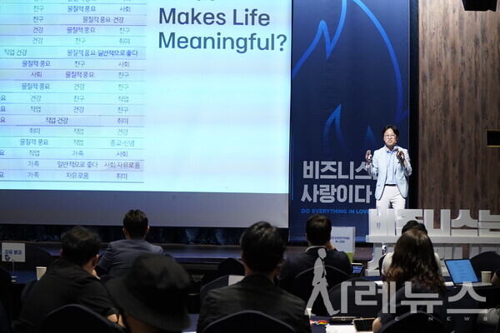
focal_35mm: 82
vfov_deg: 16.7
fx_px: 1139
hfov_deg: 24.8
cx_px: 250
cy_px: 166
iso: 2000
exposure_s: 1/125
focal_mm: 55
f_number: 4
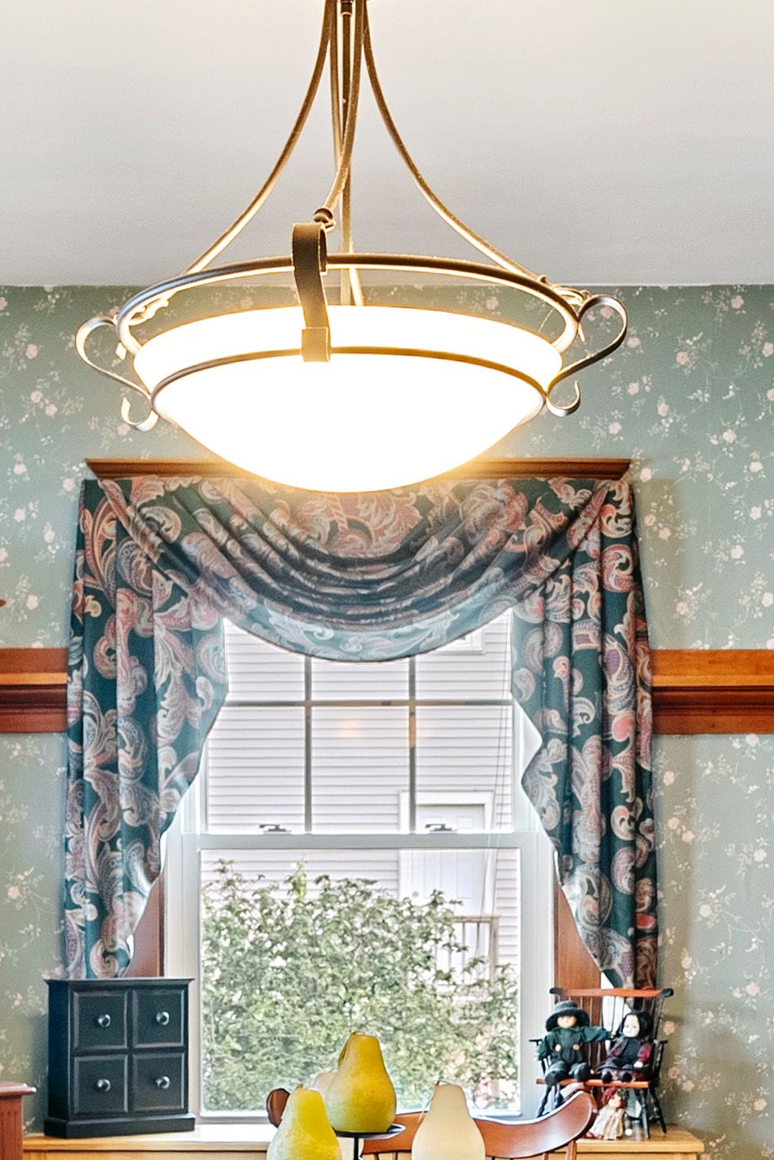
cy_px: 868
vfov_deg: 34.9
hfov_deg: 24.1
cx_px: 254
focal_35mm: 56
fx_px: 1805
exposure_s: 1/1.67
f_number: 8
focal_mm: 19
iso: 400
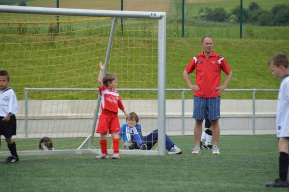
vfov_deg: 4.6
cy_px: 96
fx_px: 2406
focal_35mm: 300
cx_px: 144
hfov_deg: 6.9
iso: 400
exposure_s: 1/1250
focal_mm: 200
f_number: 5.6
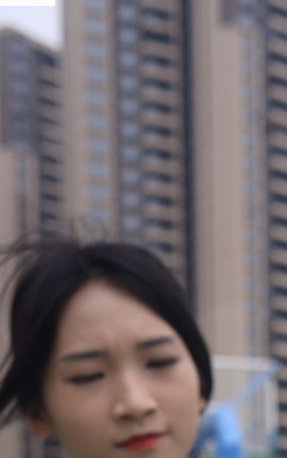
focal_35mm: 133
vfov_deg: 14.4
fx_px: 1662
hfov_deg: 9.4
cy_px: 745
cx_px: 511
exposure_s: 1/640
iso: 100
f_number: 5.6
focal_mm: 35
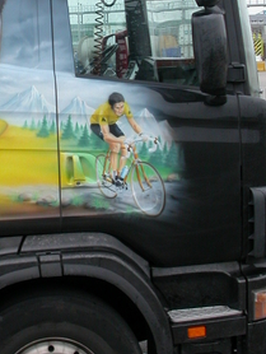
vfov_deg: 23.6
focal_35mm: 82
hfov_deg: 17.8
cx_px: 36
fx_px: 839
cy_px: 89
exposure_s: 1/162
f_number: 5.3
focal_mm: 7.85
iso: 100
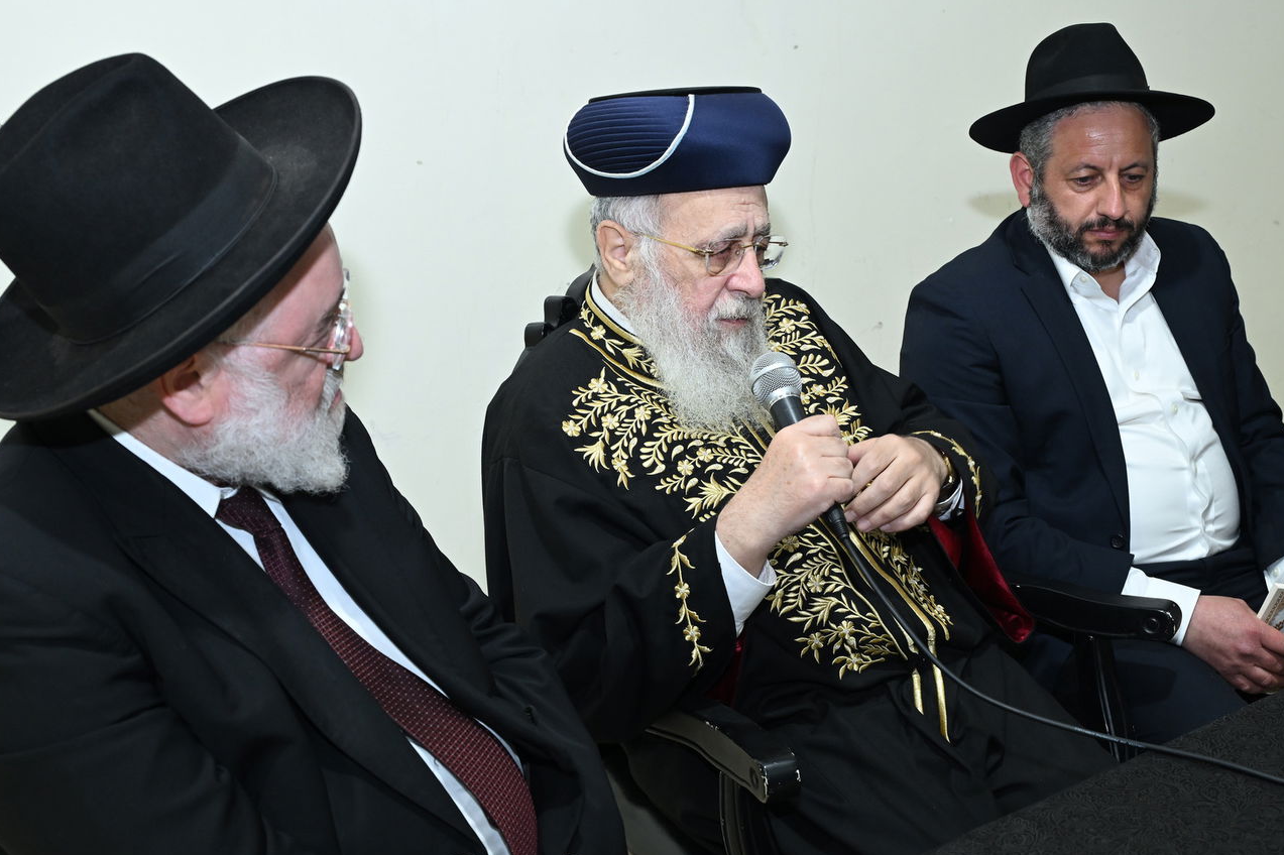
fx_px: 1569
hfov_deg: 44.5
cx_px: 646
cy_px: 459
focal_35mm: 44
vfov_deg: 30.5
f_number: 6.3
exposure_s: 1/125
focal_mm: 40
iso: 1250
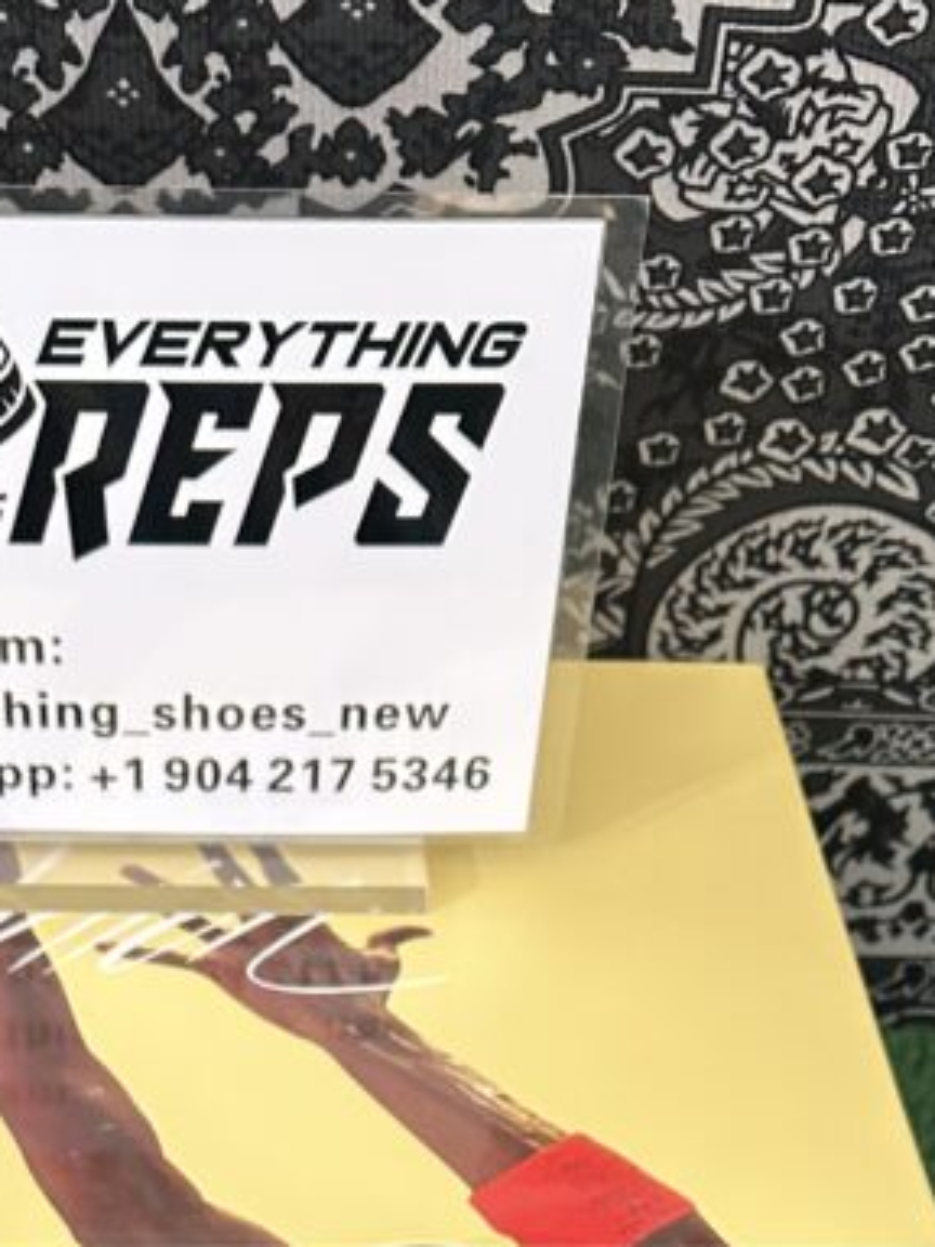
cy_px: 1637
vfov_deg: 25.8
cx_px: 237
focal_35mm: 64
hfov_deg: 22.7
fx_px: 2305
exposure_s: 1/33
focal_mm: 6.86
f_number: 1.78
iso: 800
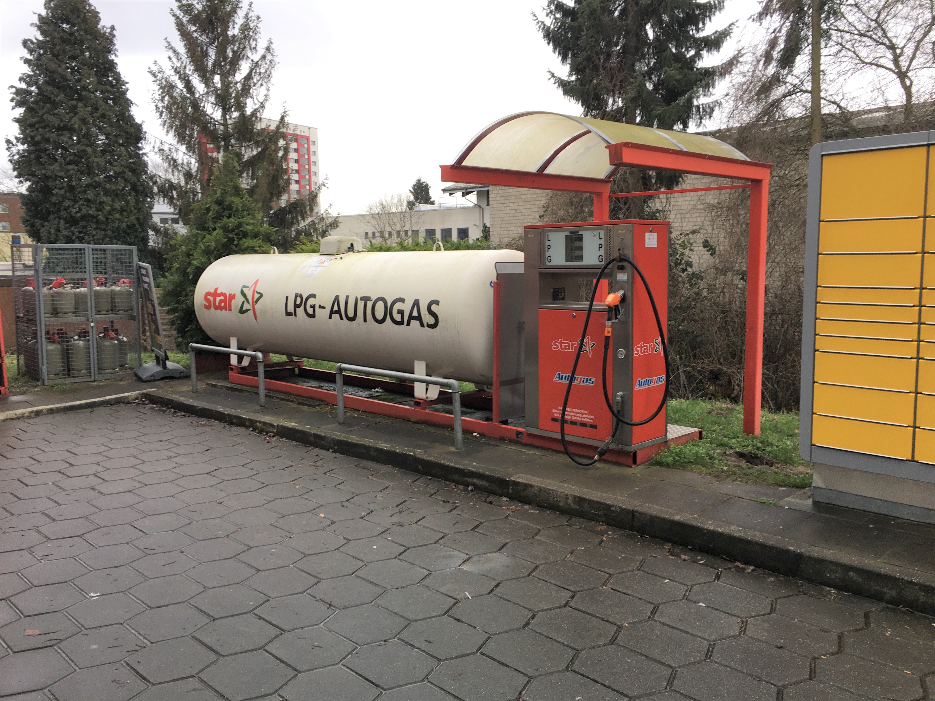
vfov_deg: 48.2
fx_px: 783
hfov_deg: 61.7
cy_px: 350
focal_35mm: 29
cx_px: 468
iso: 32
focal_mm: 4.15
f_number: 2.2
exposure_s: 1/100
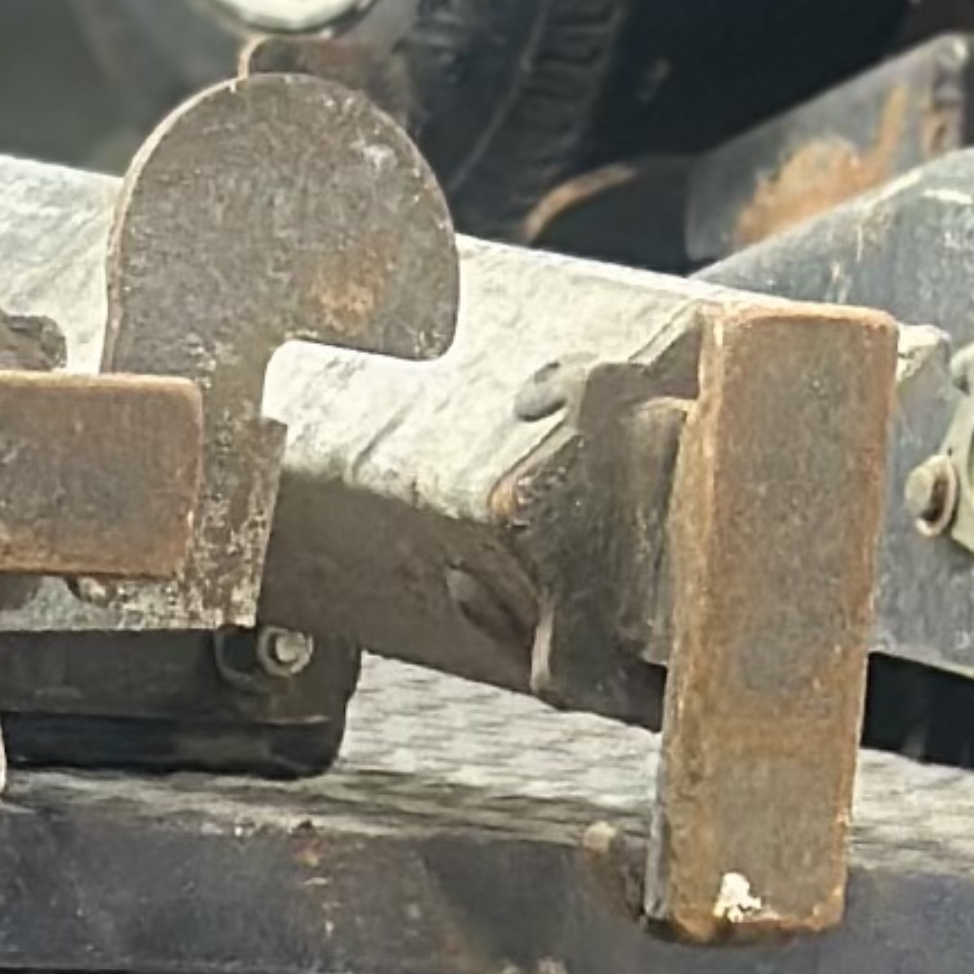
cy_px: 1344
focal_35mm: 394
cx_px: -1239
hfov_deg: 4.4
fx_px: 12542
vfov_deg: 4.4
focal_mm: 6.86
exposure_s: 1/82
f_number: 1.78
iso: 125
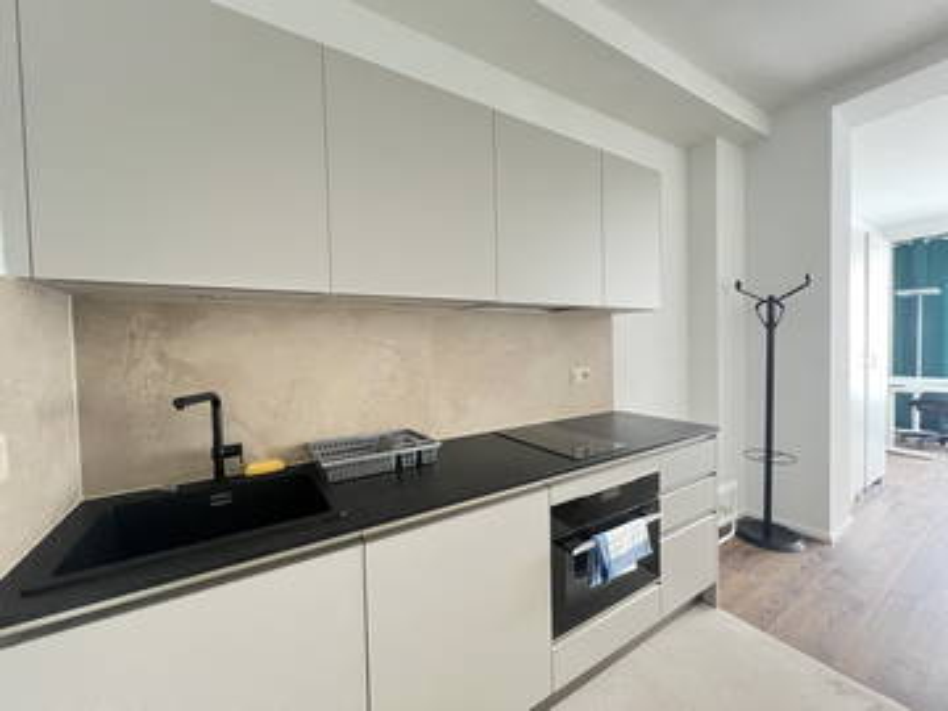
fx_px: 356
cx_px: 474
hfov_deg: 106.2
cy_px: 356
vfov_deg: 89.9
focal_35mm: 13
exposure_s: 1/33
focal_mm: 1.57
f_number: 1.8
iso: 1250
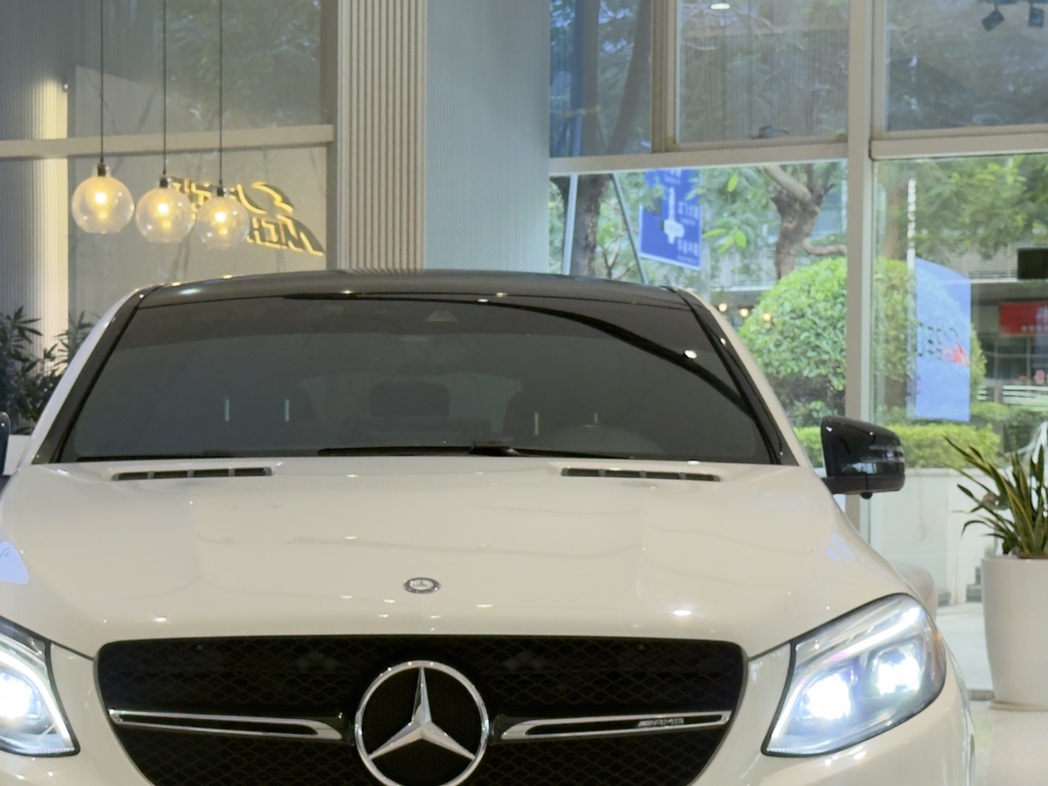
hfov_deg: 22.2
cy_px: 497
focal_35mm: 88
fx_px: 2664
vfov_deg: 16.8
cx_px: 412
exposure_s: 1/100
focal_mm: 6.76
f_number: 1.78
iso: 80
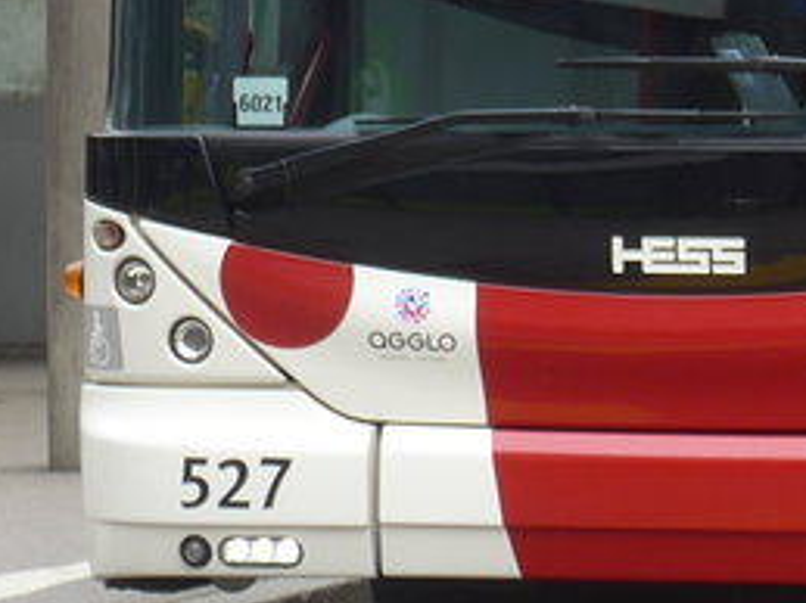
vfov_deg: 3.1
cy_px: -255
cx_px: 853
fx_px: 11101
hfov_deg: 4.2
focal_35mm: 477
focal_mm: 20.4
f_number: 4.8
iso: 80
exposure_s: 1/100
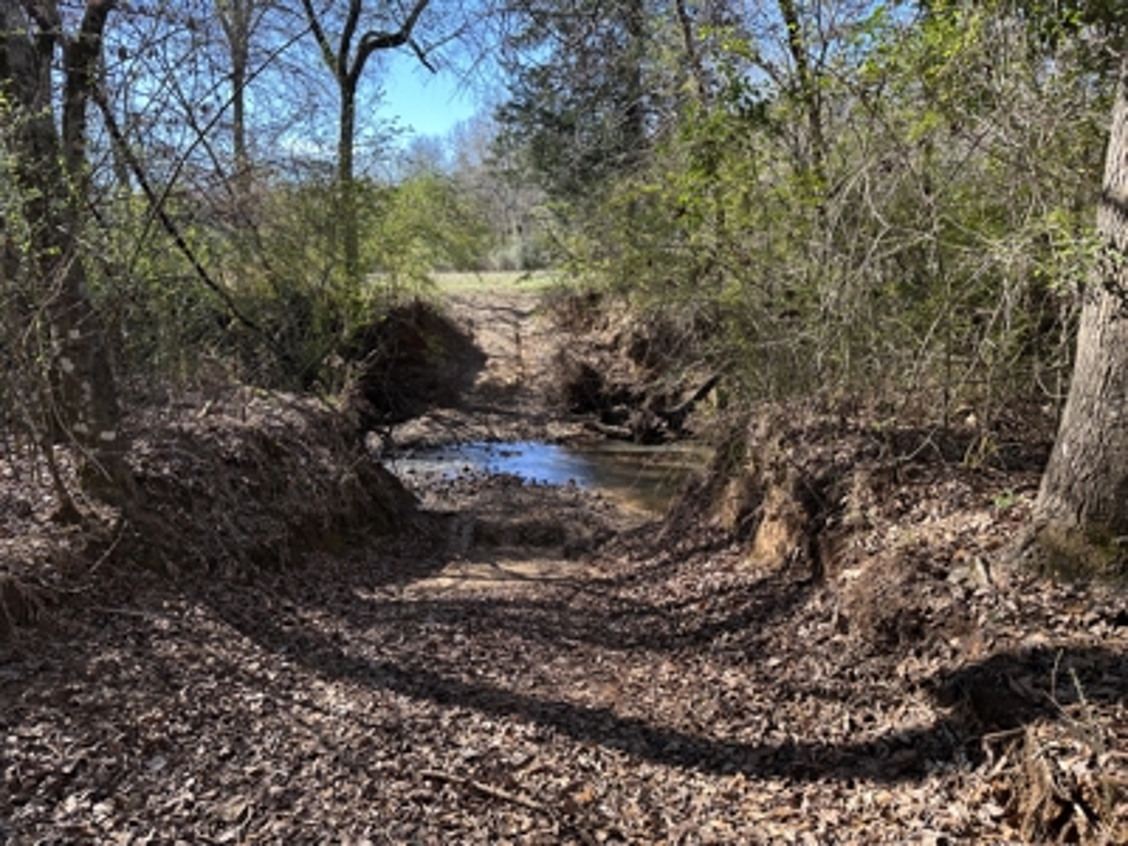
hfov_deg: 71.6
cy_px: 423
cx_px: 564
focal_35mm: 24
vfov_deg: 56.8
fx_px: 782
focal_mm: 6.86
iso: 80
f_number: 1.78
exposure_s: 1/527
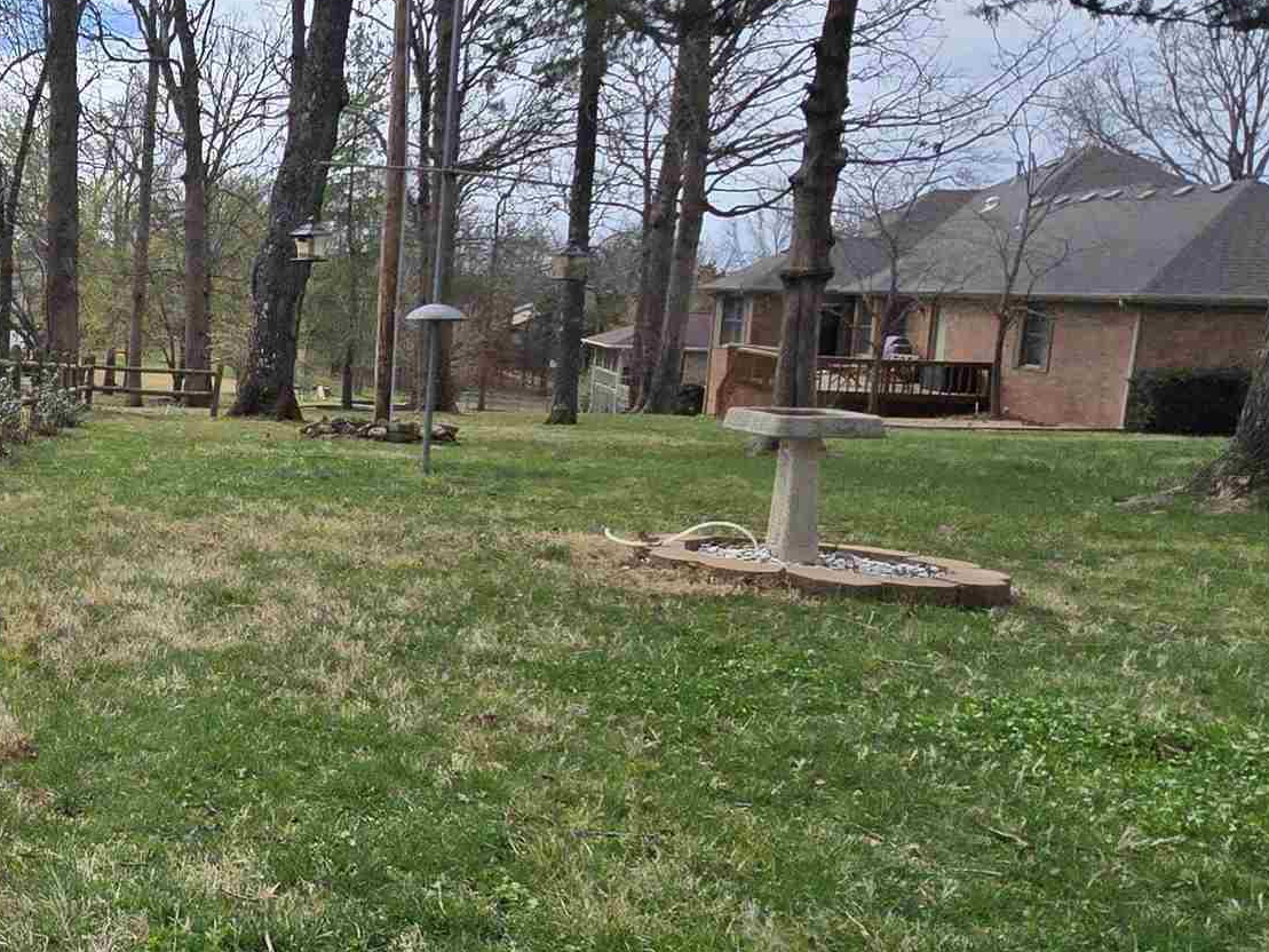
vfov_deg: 39.7
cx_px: 21
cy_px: 459
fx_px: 1320
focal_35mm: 36
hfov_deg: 44.3
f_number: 2.2
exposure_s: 1/3474
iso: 50
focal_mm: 2.2
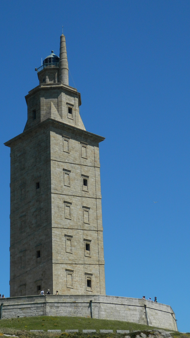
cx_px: 53
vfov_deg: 28.9
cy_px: 197
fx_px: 654
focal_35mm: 73
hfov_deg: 16.5
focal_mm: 10.2
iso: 80
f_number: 10.7
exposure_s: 1/200
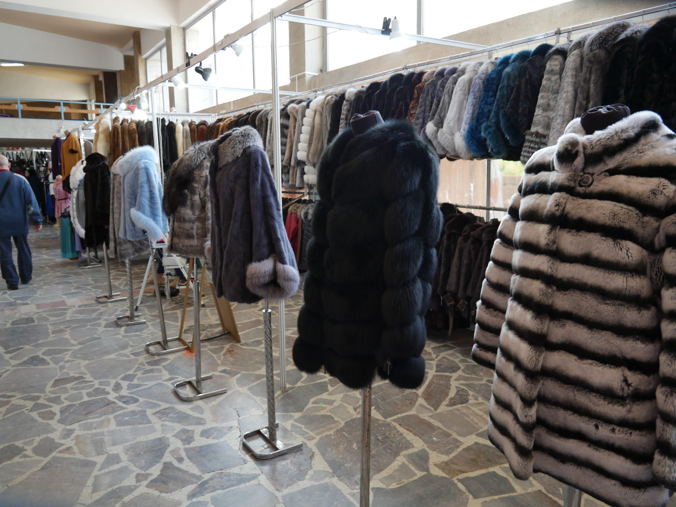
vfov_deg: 56.8
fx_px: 469
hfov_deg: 71.6
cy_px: 254
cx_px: 338
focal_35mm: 24
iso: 250
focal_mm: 12
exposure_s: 1/60
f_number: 3.5
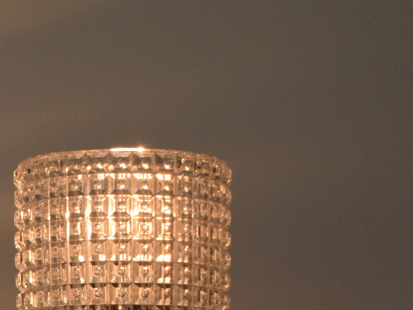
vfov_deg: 9.7
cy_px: 283
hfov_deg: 12.5
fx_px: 1826
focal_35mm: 153
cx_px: -122
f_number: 13
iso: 1600
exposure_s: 1/640
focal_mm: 40
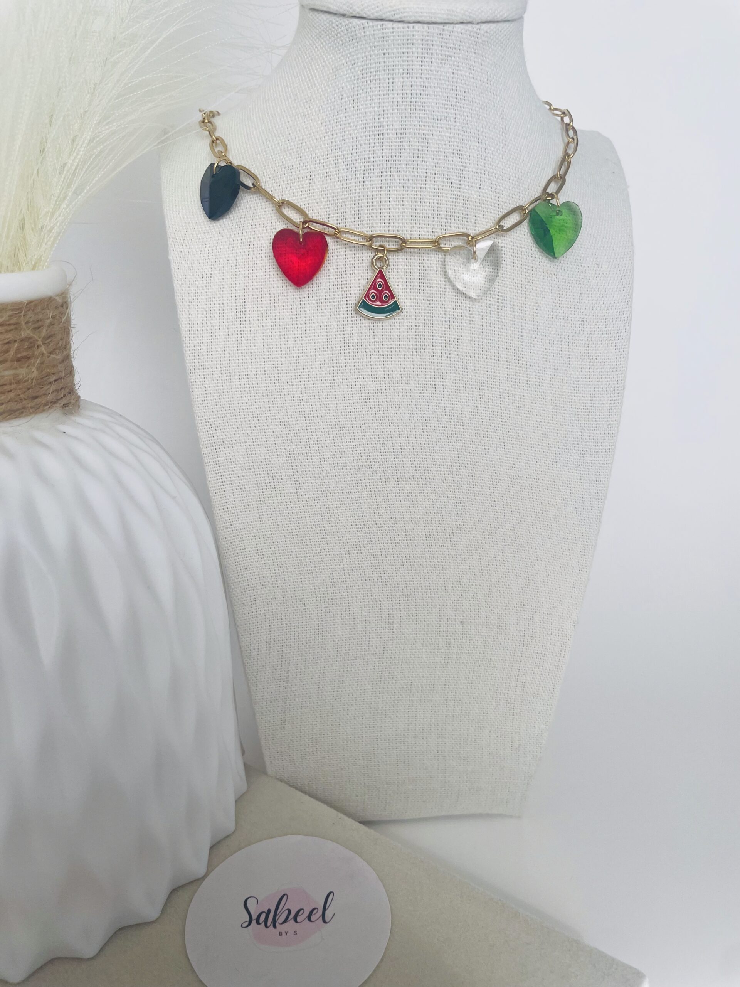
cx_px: 370
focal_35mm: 26
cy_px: 494
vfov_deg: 67.3
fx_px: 741
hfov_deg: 53.1
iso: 40
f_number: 1.6
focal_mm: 4.2
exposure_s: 1/228
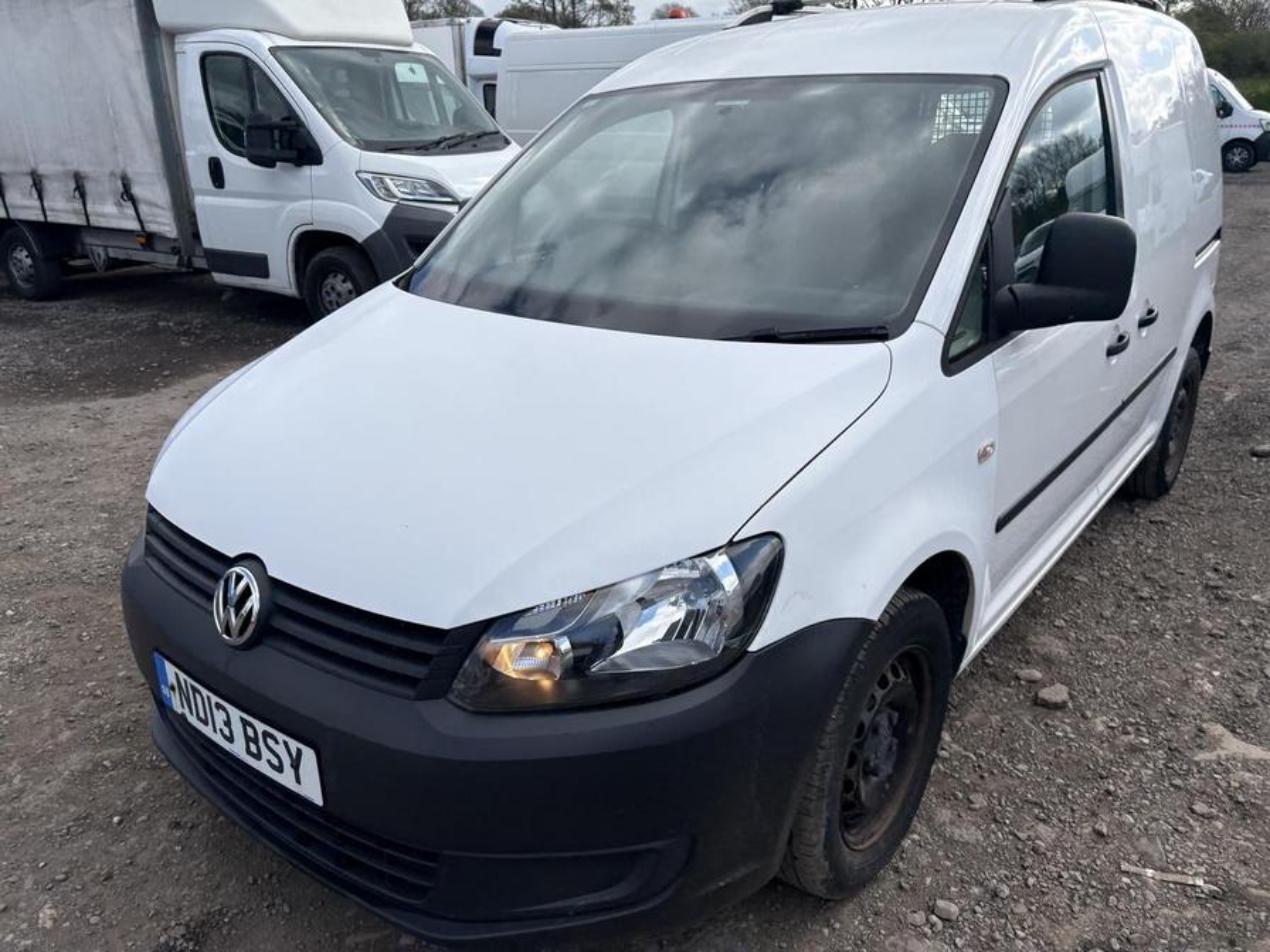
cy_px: 476
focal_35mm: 26
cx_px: 635
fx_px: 954
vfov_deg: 53.1
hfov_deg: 67.3
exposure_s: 1/3125
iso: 50
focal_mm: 5.96
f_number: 1.6
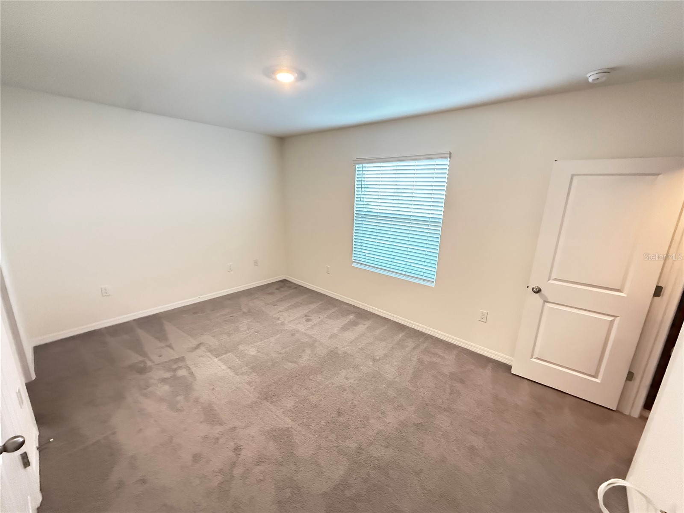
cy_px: 256
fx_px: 277
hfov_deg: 102.1
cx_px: 342
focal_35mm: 14
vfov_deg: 85.7
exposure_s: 1/40
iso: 1250
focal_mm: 2.22
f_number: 2.2
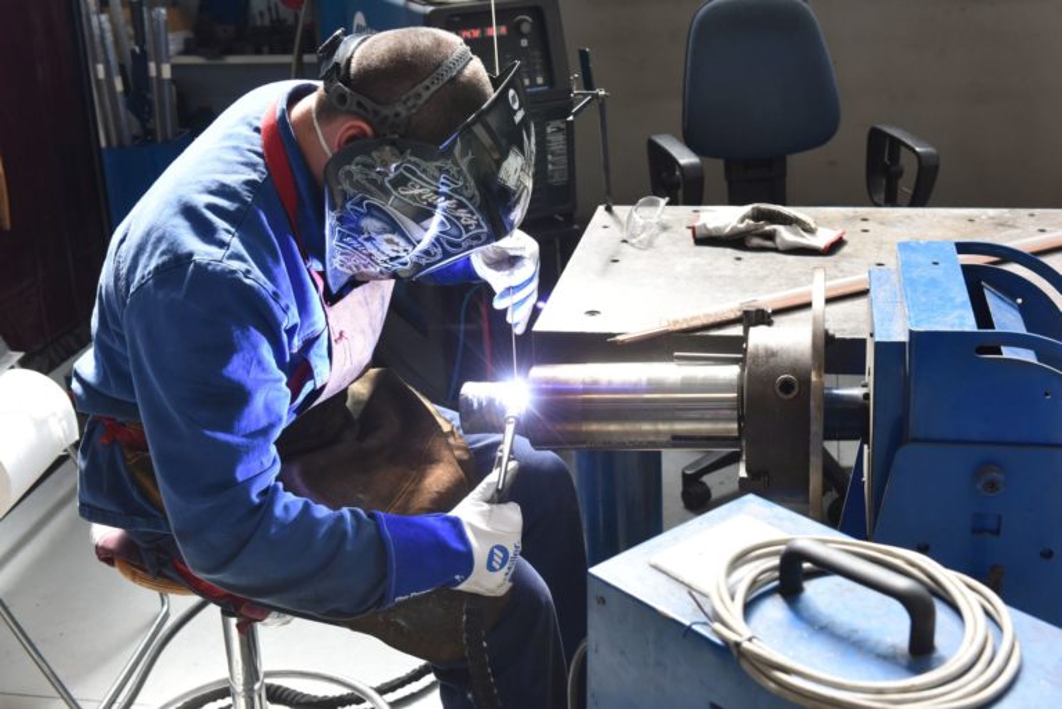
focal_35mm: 48
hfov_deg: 41.1
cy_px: 354
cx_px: 531
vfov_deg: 28.1
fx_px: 1417
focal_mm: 48
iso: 1600
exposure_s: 1/160
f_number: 7.1
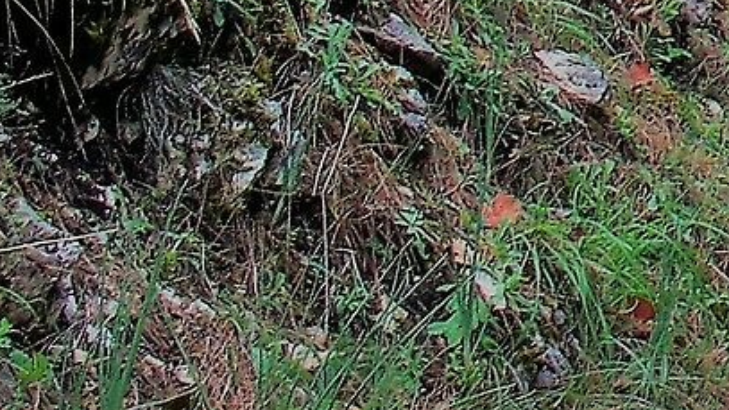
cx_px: 1857
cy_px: -816
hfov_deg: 8.4
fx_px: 4466
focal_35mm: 231
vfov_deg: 5.0
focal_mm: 7.54
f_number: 2.8
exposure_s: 1/80
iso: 64
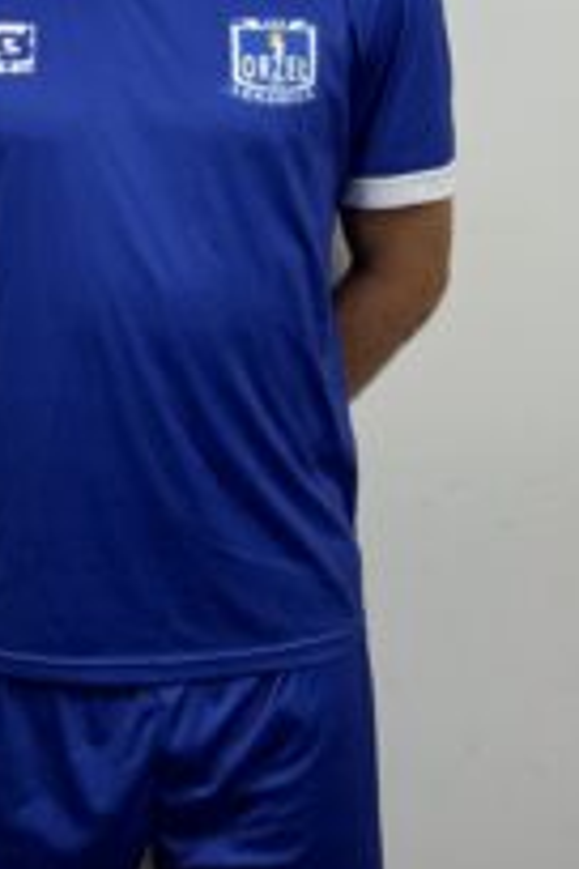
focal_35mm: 101
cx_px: 128
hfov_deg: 13.5
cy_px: 194
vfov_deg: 20.0
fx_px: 2436
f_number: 1.78
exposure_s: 1/100
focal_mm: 6.76
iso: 80
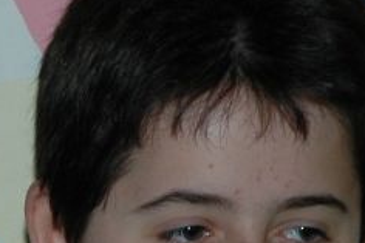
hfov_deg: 4.3
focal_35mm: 459
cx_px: -738
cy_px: 565
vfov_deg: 3.0
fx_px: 4650
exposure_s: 1/60
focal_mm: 48
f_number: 4.5
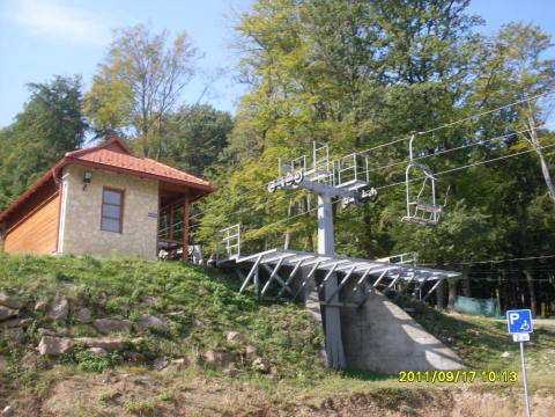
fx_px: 609
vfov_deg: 37.7
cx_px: 278
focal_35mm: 38
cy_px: 208
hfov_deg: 49.0
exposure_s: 1/90
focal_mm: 6.3
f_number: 8.4
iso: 80
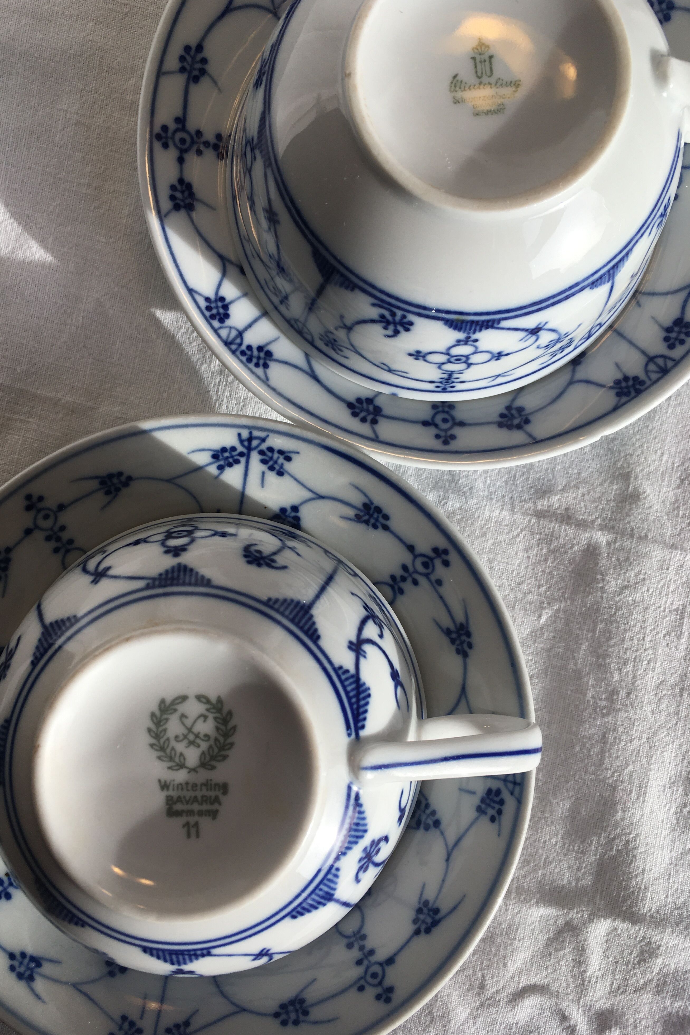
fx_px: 891
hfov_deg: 42.2
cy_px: 514
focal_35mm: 31
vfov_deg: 60.3
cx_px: 298
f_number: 2.2
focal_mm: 4.15
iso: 25
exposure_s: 1/541
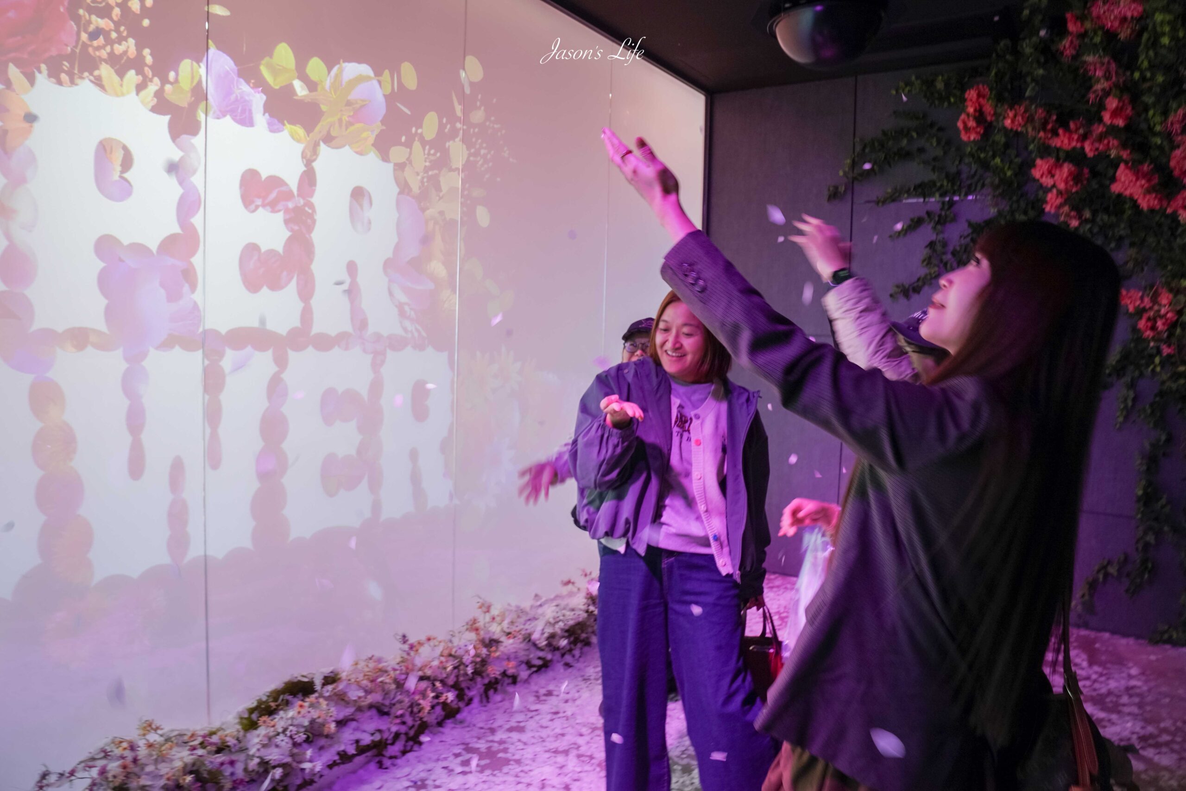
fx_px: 791
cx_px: 593
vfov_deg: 53.1
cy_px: 396
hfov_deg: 73.7
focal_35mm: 24
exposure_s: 1/30
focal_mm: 24
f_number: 5.6
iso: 500
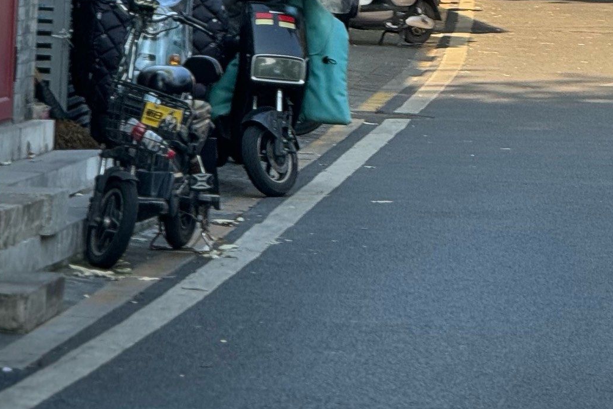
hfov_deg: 6.3
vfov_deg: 4.2
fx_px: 5586
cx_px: 450
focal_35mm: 328
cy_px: -331
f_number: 2.8
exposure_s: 1/156
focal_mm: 15.66
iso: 50
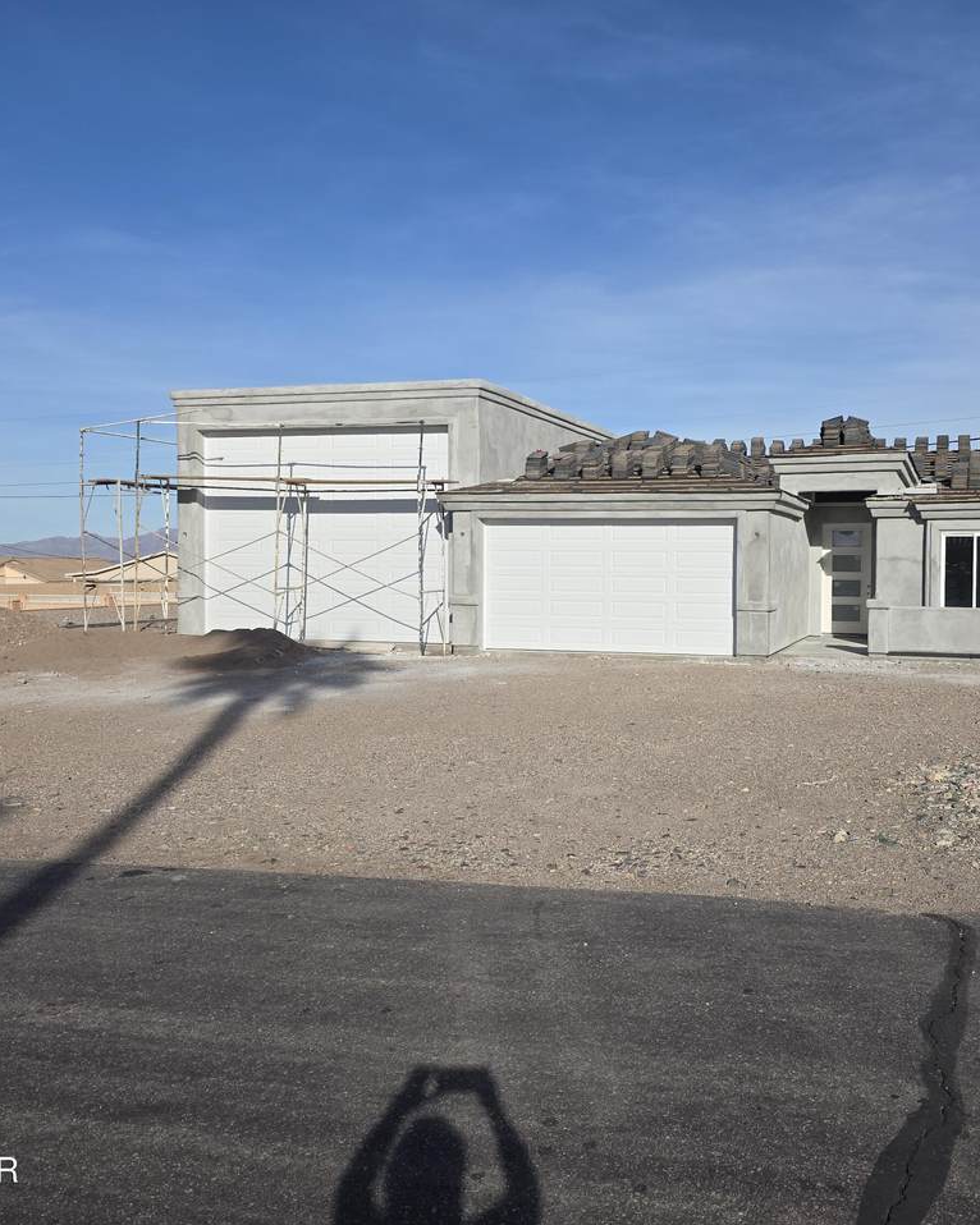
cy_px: 612
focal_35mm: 30
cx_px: 632
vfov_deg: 58.8
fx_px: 1088
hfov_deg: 47.9
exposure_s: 1/1399
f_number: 1.7
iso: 12
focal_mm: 6.3
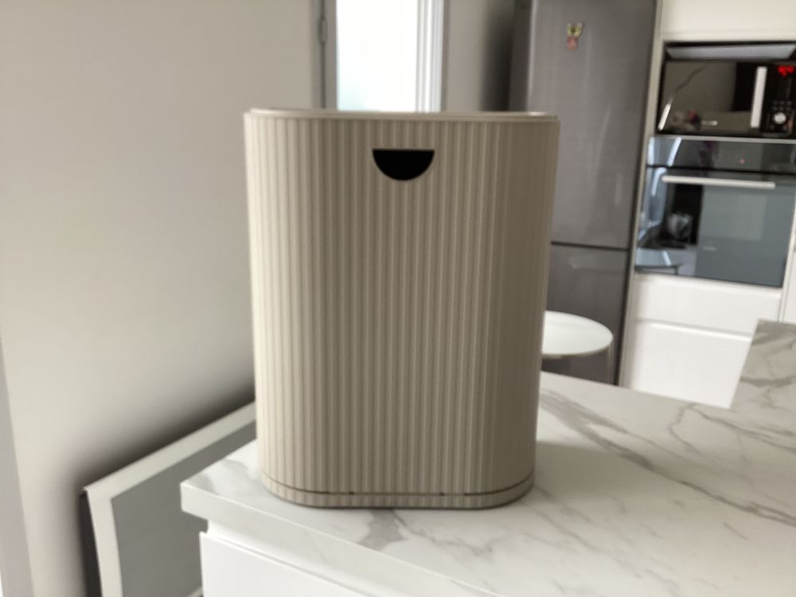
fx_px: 713
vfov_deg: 45.4
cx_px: 398
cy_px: 298
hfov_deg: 58.4
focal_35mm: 31
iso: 80
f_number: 2.4
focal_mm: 3.3
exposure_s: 1/60
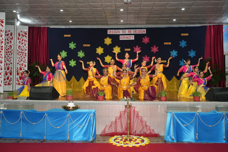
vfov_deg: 40.0
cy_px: 76
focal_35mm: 33
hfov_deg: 57.2
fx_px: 209
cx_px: 114
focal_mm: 33
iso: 1600
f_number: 5.6
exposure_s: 1/200
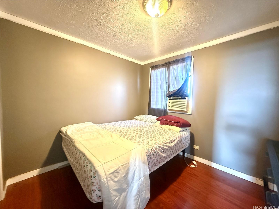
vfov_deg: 85.7
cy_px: 104
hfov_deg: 102.1
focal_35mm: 14
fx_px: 113
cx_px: 140
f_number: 2.2
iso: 1600
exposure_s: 1/30
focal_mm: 2.22
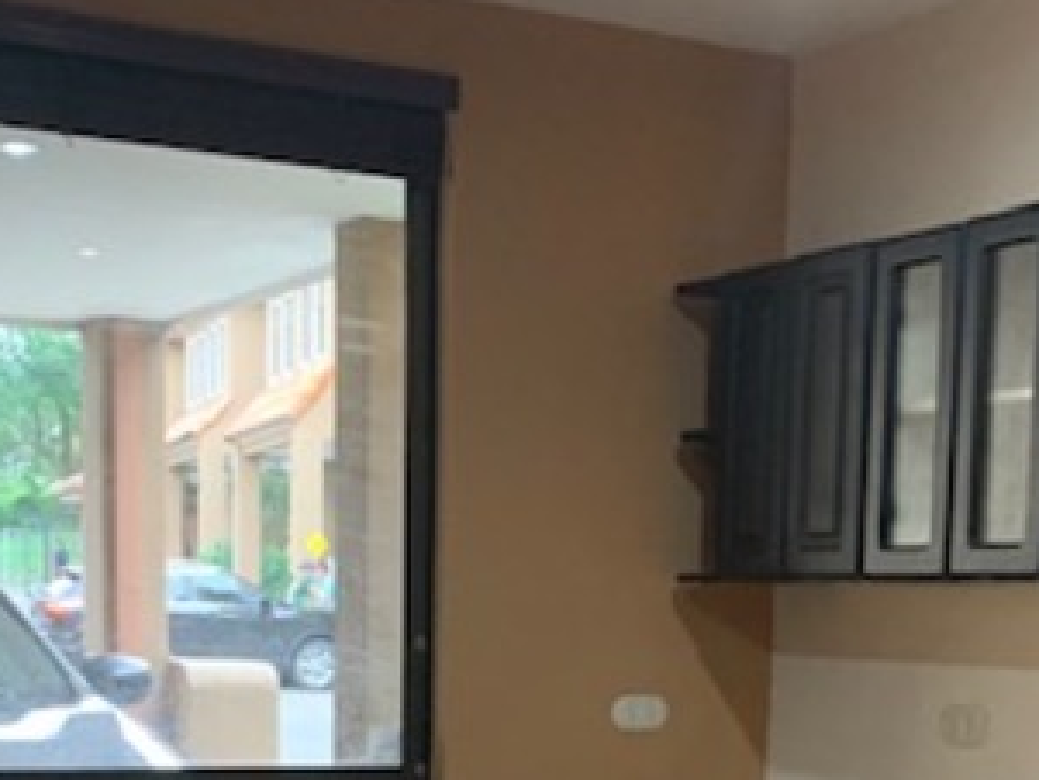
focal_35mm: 69
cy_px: 911
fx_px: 2072
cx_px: 639
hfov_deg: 28.1
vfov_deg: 20.1
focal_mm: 4.25
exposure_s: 1/40
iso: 320
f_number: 1.8
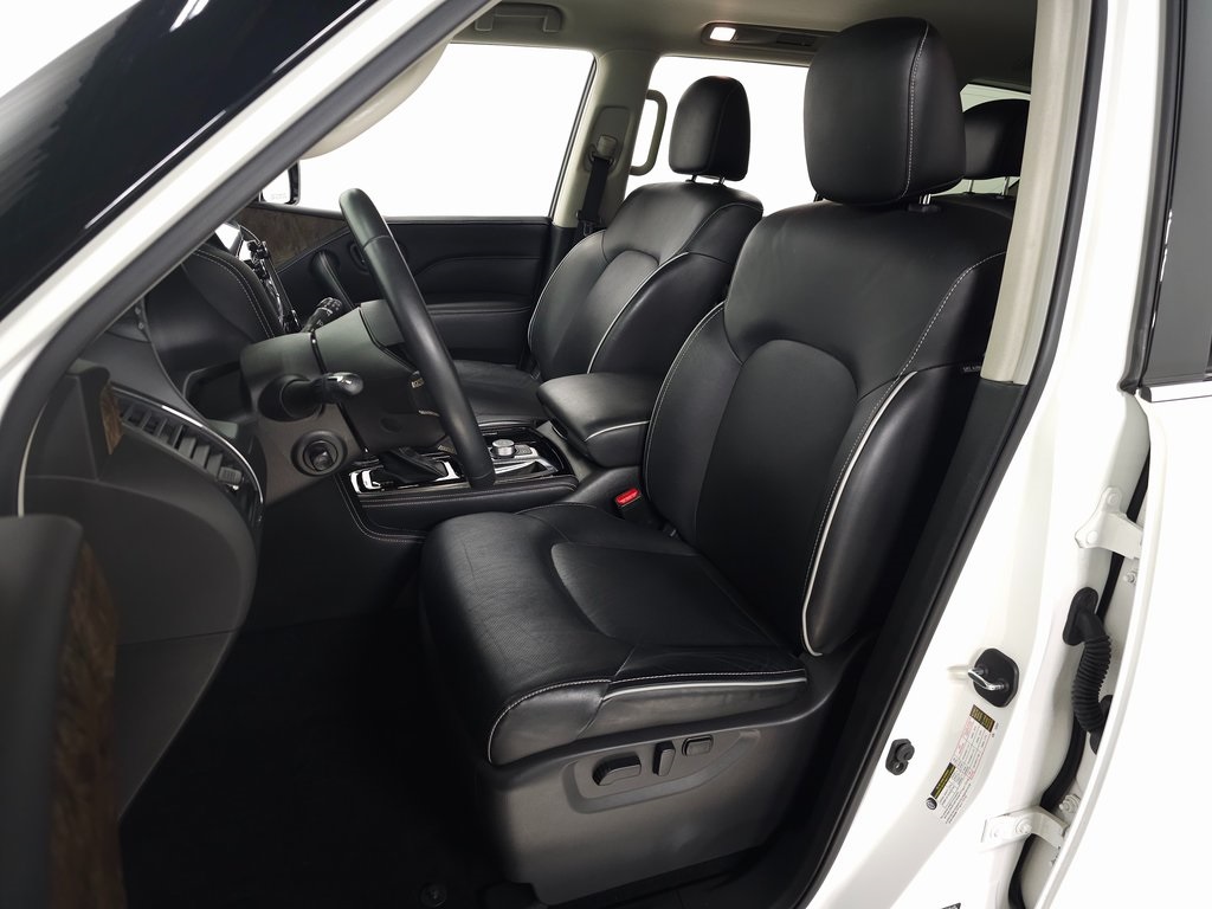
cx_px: 606
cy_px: 454
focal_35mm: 23
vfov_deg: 58.9
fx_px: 805
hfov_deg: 73.9
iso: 125
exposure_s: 1/60
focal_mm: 6.3
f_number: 1.7
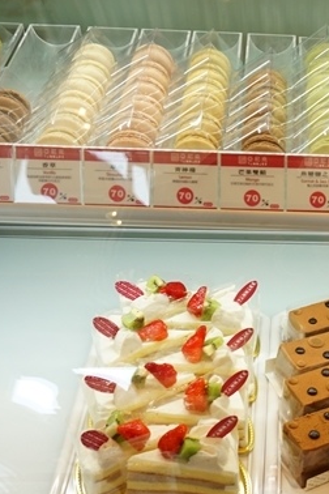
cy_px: 253
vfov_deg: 31.0
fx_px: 891
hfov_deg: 19.8
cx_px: 380
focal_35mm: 65
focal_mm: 16
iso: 200
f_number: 4
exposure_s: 1/160
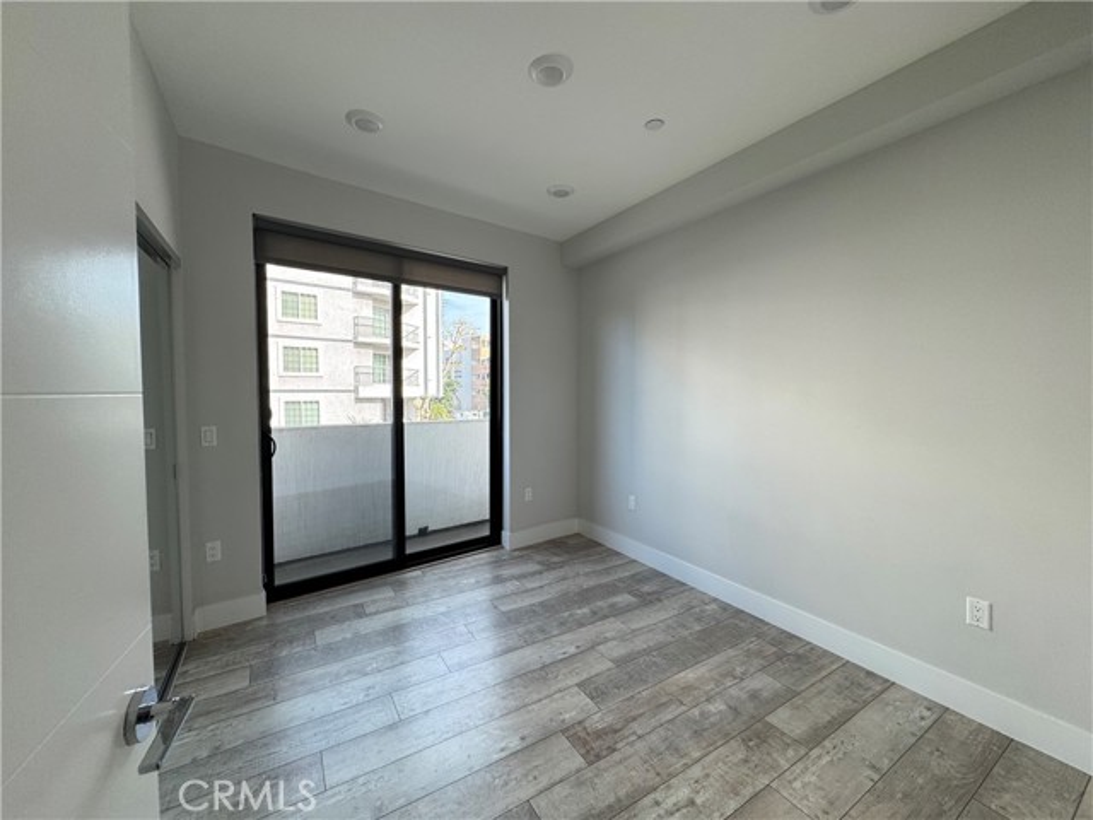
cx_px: 546
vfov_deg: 85.7
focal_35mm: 14
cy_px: 410
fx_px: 442
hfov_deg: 102.1
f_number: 2.2
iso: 64
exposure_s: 1/120
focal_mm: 2.22
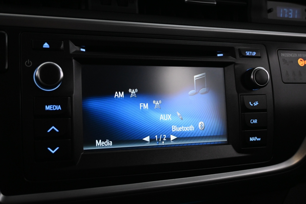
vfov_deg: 32.4
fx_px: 351
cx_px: 153
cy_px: 102
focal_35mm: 41
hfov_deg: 47.2
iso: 2200
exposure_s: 1/40
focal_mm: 27.5
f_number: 4.5
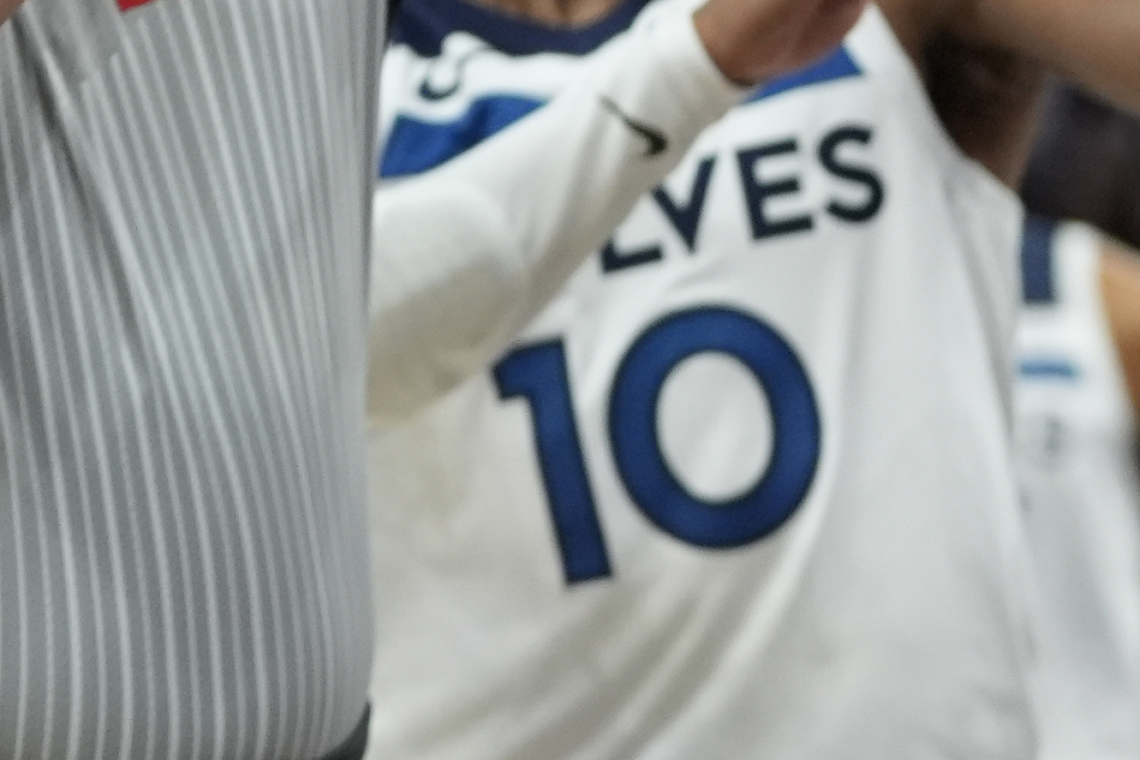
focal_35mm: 312
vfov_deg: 4.4
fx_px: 9878
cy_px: -418
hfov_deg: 6.5
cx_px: 2054
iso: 2000
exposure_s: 1/1000
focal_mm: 70
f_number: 2.8
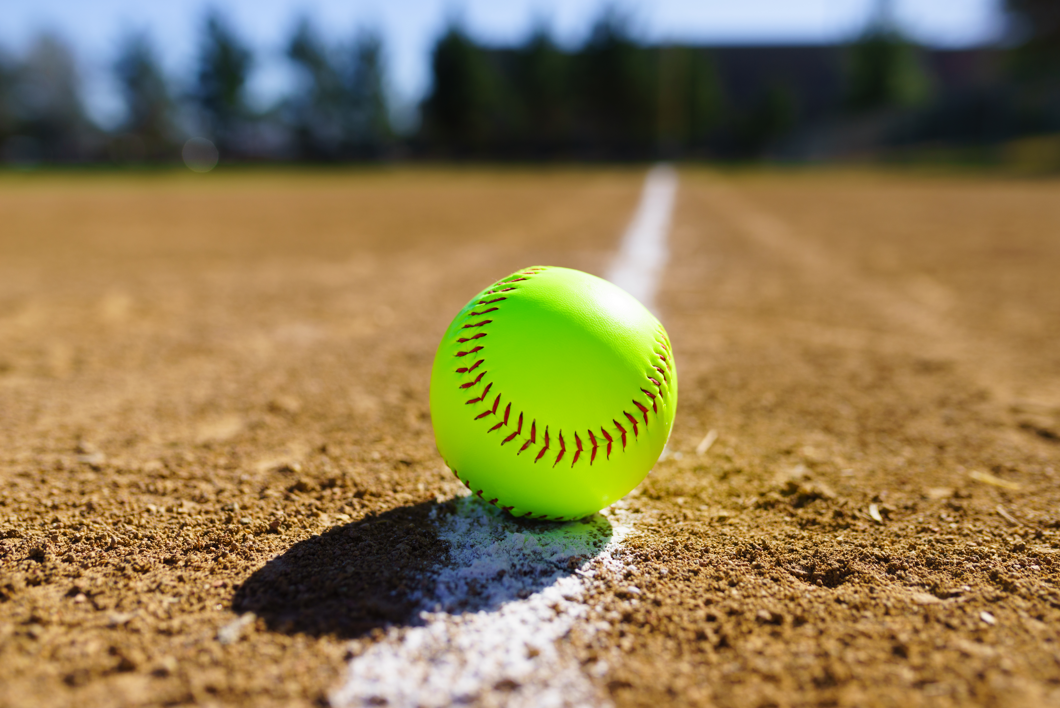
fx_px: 1031
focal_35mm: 35
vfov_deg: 37.9
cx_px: 530
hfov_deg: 54.4
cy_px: 354
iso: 100
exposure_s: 1/2500
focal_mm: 35
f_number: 2.8
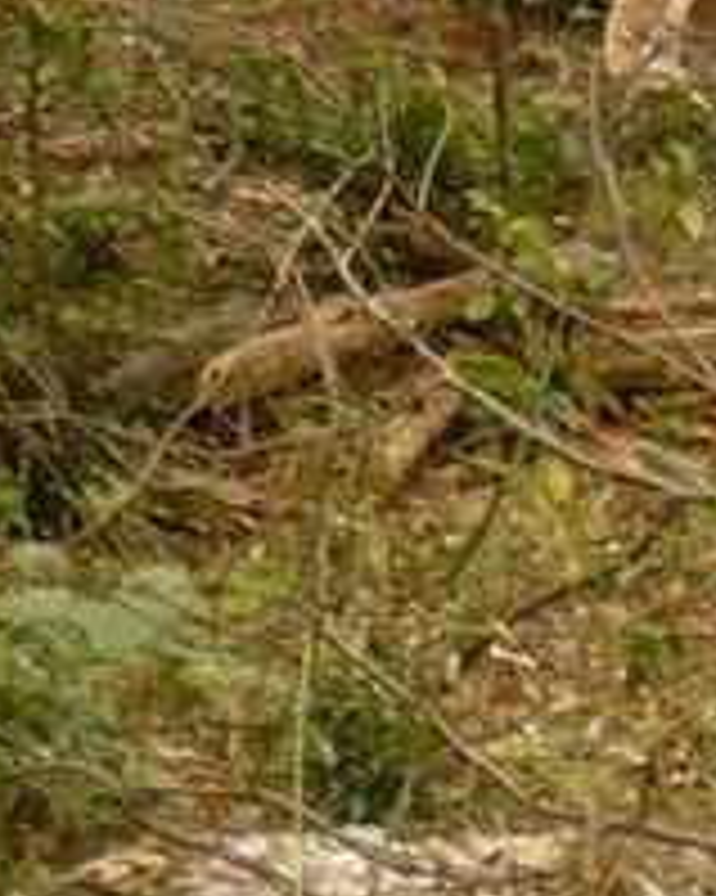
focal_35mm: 194
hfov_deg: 7.9
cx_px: 743
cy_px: 2121
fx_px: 5143
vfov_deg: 9.0
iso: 400
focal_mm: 5.5
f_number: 2.8
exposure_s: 1/100
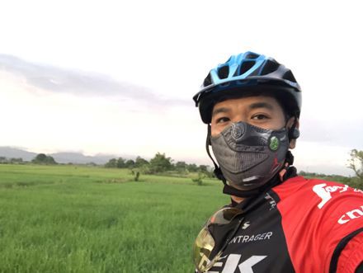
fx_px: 336
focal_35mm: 32
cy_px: 136
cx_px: 182
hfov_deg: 56.8
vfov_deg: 44.2
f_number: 2.2
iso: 320
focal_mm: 2.87
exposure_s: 1/40
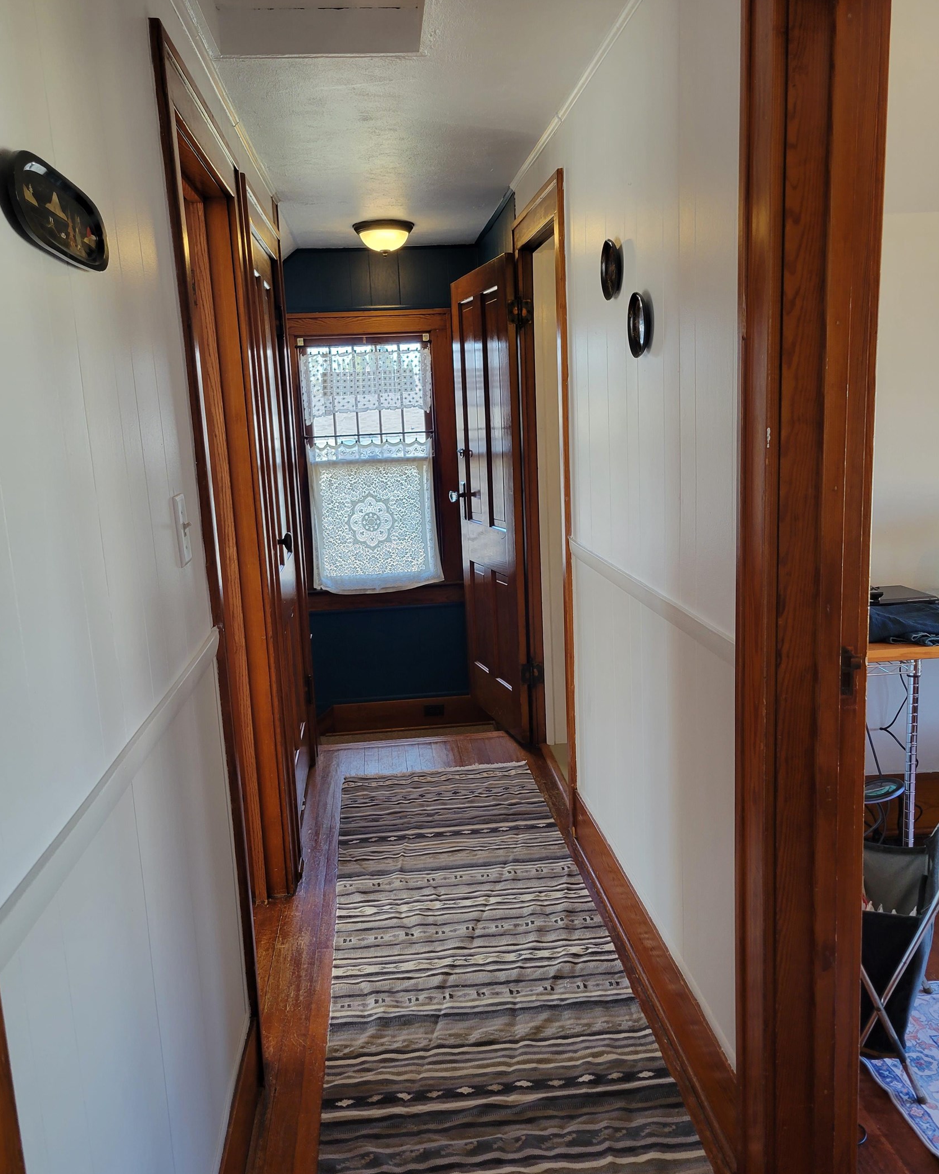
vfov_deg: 62.2
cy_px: 597
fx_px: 972
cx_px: 457
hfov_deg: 51.5
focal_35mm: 28
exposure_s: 1/120
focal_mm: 5.4
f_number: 1.8
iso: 100
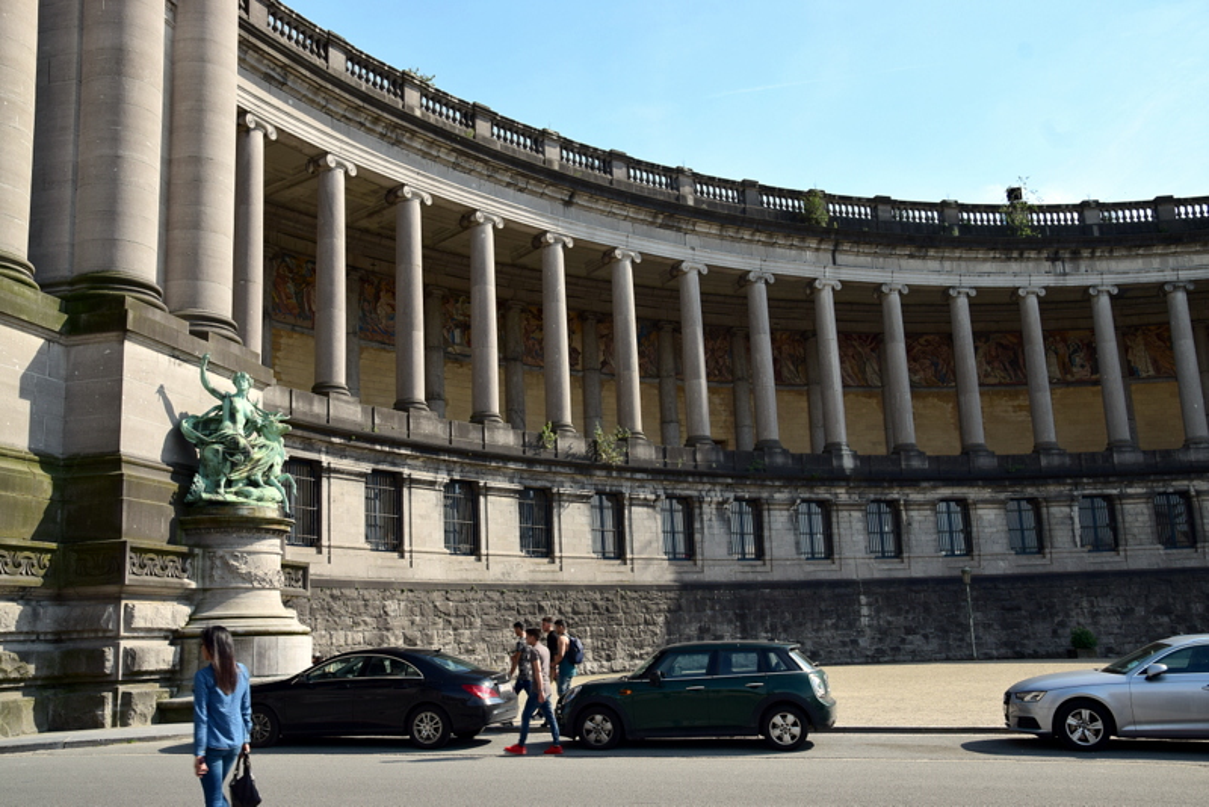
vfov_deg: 36.9
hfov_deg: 53.1
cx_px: 604
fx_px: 1209
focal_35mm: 36
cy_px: 404
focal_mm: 24
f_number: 9
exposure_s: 1/100
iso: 125
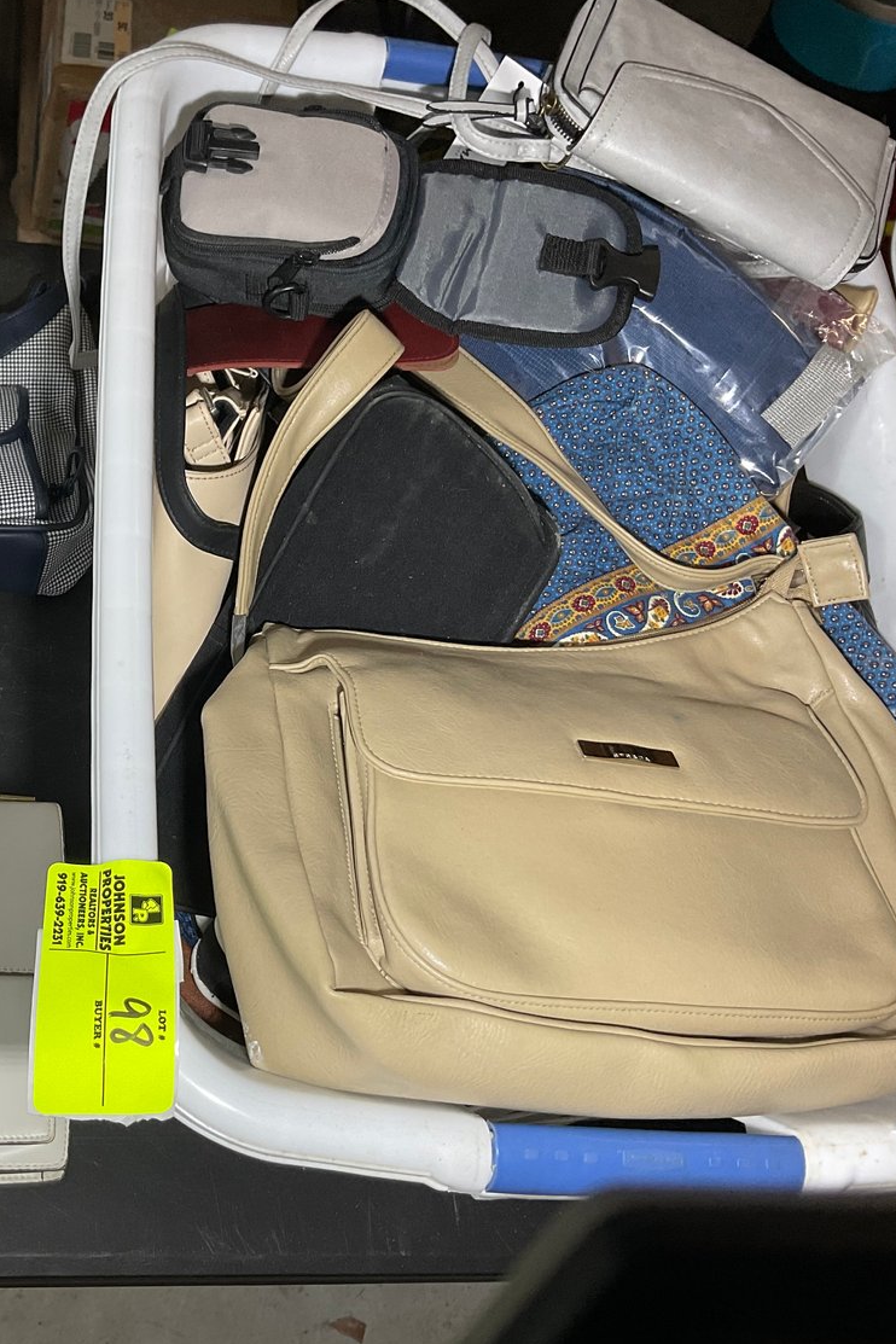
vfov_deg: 47.4
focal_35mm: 41
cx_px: 138
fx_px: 1531
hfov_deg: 31.5
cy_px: 671
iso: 64
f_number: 1.8
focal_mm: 3
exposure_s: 1/122
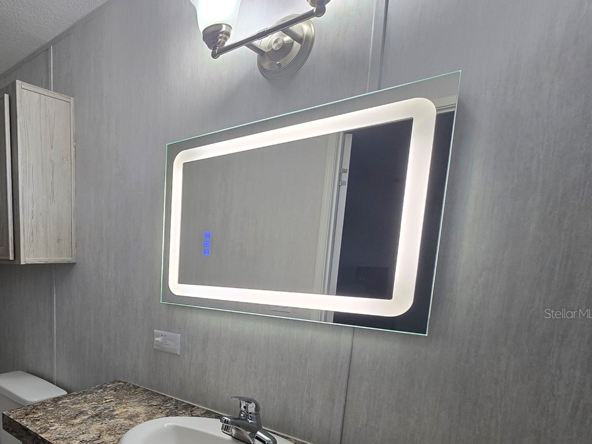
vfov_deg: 59.0
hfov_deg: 67.7
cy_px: 313
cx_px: 102
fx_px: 376
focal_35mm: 22
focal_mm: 2.2
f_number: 2.2
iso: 125
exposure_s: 1/50
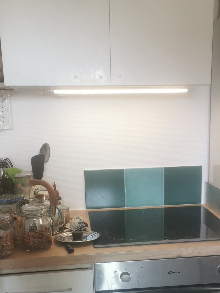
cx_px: 126
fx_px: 415
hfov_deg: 29.7
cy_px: 198
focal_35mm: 49
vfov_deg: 38.4
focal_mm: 5.58
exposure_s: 1/50
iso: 125
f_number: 1.8
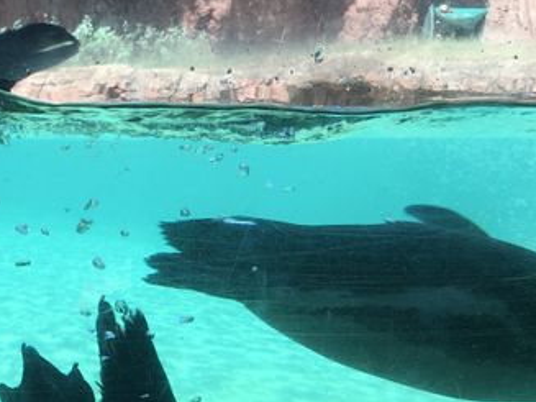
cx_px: -79
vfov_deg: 19.9
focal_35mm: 71
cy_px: 427
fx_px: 1099
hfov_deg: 25.1
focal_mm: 4.15
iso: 25
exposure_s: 1/264
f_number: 2.2
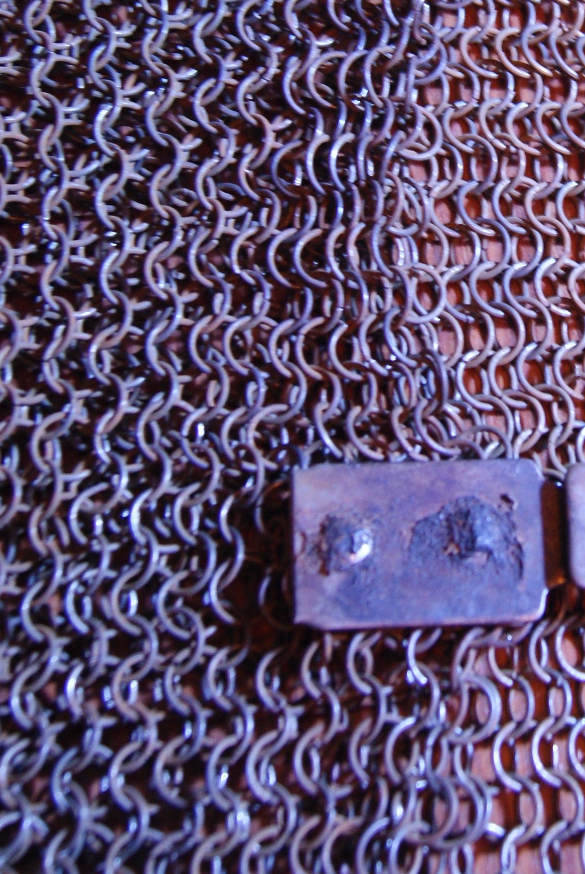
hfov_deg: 16.8
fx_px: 1944
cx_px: 573
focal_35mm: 80
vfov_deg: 24.9
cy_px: 157
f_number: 4
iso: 400
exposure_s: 1/10
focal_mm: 24
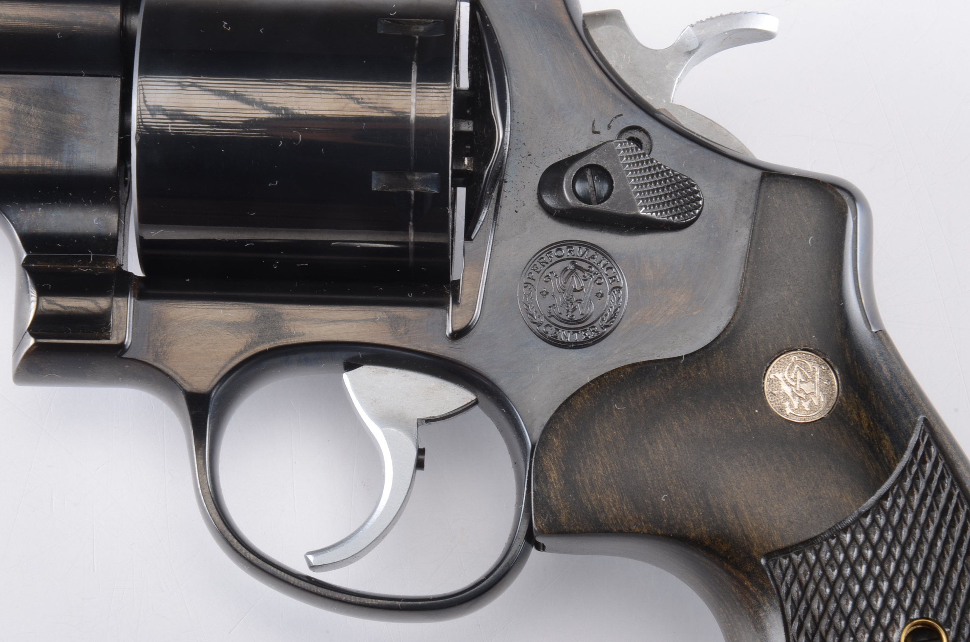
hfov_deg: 13.1
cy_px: 321
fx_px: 4235
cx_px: 485
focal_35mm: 158
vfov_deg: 8.7
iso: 160
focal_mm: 105
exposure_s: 1/200
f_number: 25
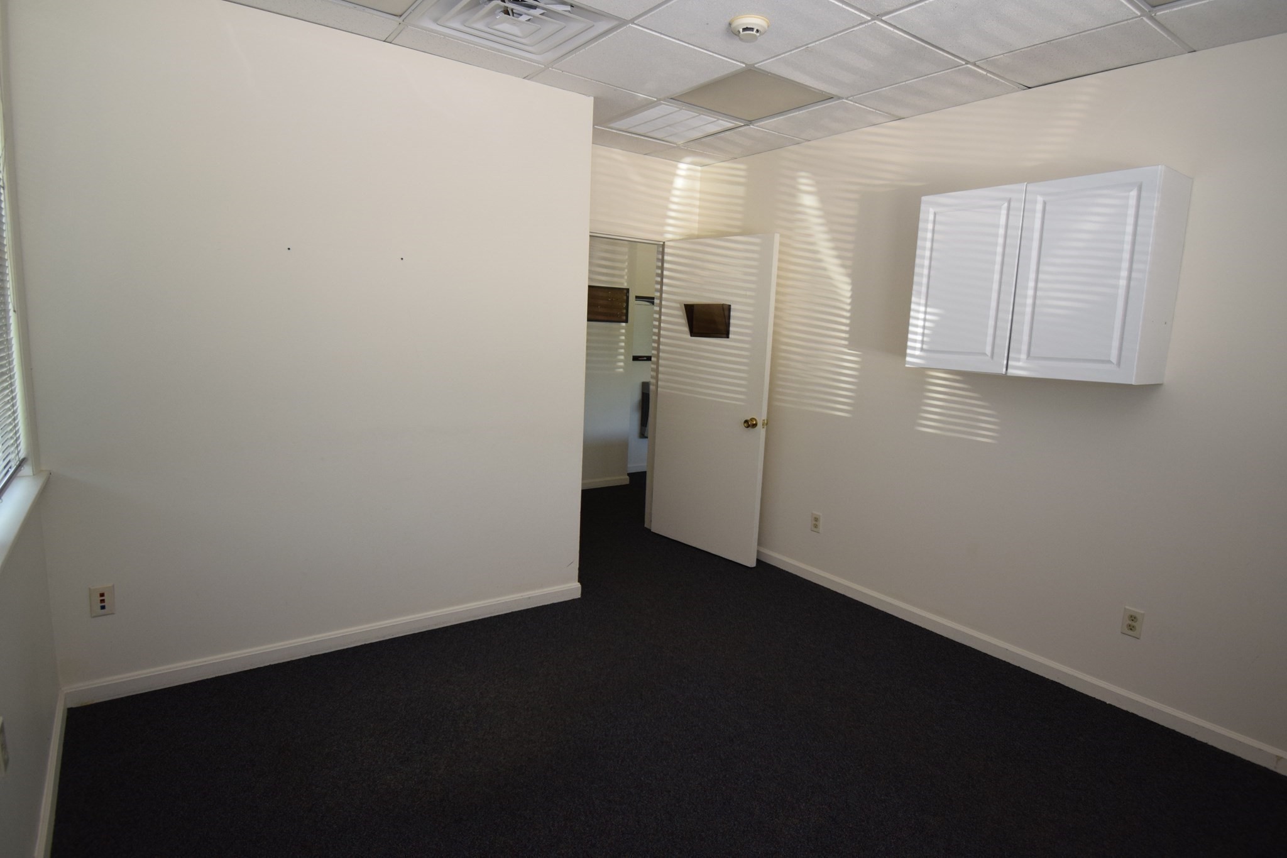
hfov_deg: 85.4
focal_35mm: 20
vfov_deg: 63.2
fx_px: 697
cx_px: 644
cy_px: 429
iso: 800
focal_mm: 13
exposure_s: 1/80
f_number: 4.8
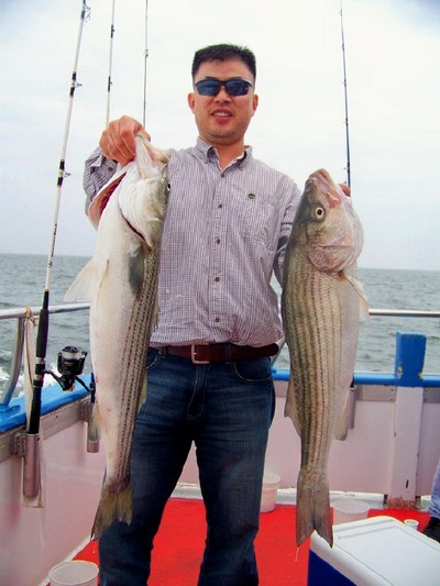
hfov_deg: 39.7
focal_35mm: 36
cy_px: 293
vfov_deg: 51.3
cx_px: 220
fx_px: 610
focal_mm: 5.85
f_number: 2.8
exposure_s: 1/800
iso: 64
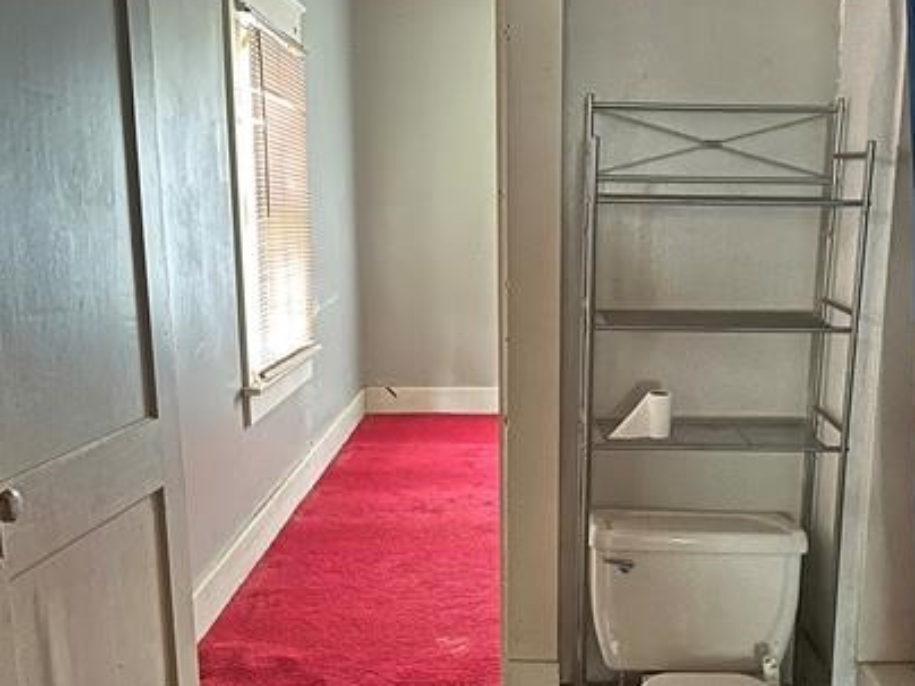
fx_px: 1004
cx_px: 578
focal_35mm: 38
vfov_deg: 37.6
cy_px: 405
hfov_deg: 48.5
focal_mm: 6.86
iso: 2500
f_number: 1.78
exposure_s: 1/9
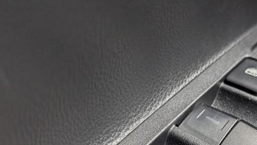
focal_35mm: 46
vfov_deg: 25.1
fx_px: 314
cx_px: 201
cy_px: 133
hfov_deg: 42.8
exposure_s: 1/500
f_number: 1.68
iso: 348
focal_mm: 6.9
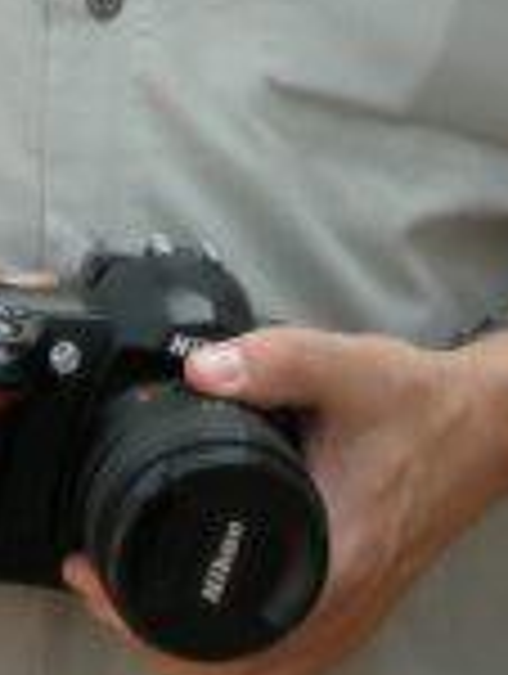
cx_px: 198
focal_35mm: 439
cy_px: -464
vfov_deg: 4.5
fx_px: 8566
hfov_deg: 3.4
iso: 64
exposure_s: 1/162
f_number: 4.7
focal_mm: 21.5
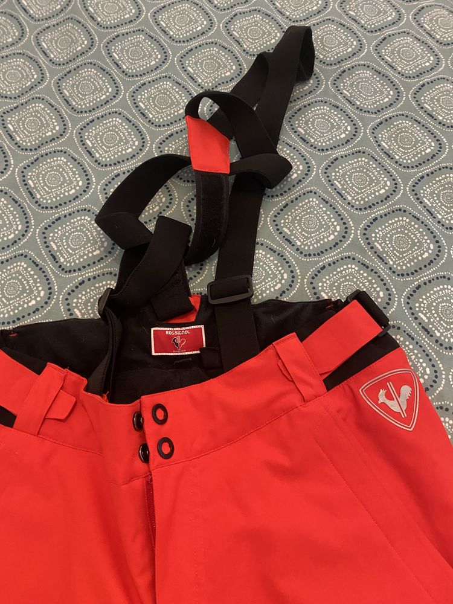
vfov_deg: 67.3
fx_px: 454
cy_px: 302
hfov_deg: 53.1
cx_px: 226
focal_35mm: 26
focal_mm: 4.25
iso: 640
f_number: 1.8
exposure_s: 1/33
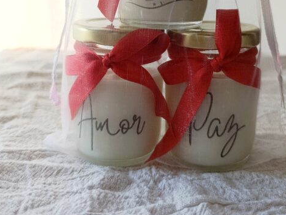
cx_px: 165
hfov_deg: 47.7
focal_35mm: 39
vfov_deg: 35.2
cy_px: 33
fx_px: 322
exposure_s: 1/100
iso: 80
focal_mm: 6.14
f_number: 1.6
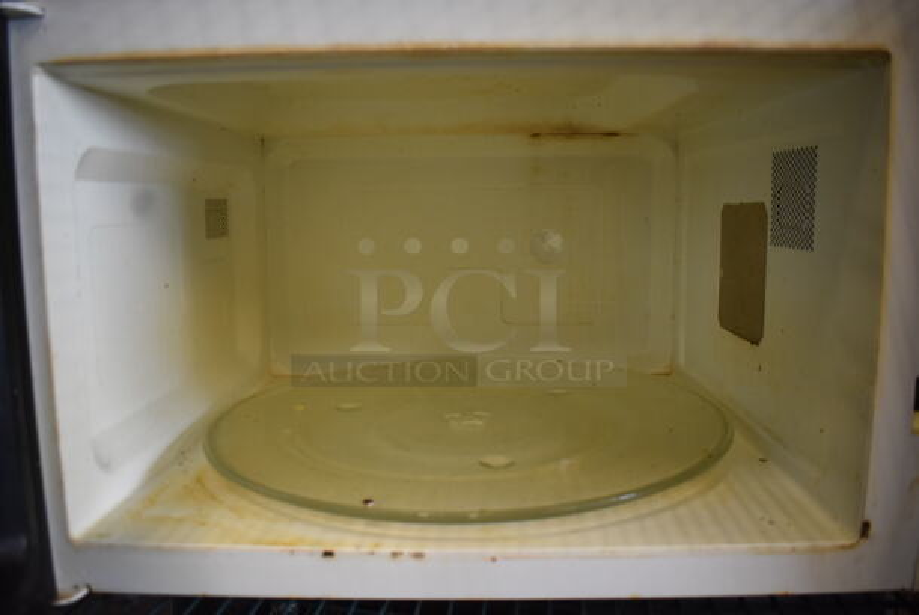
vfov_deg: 48.0
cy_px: 308
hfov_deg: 67.3
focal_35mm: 27
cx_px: 460
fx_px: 690
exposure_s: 1/125
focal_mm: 18
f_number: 3.5
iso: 1400
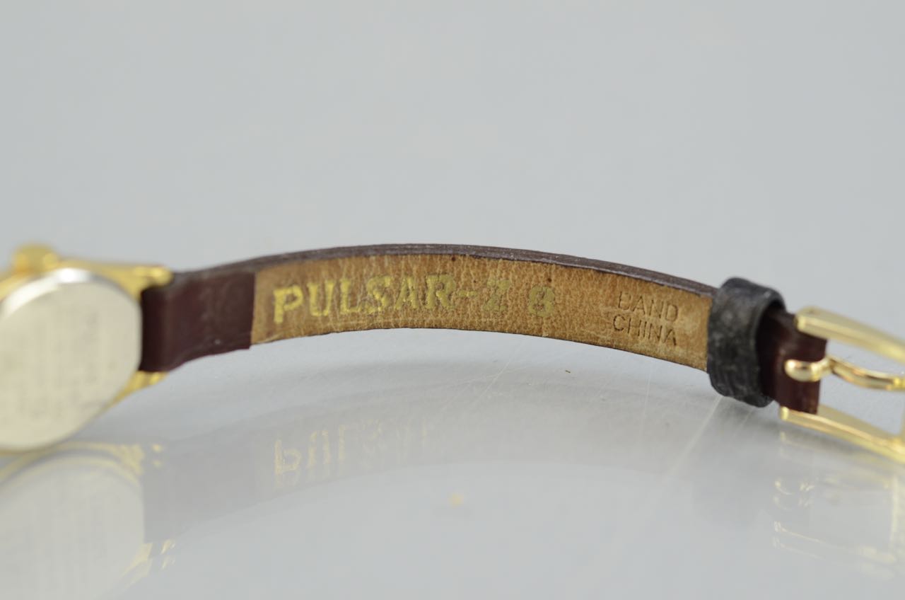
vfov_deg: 15.1
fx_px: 2258
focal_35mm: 90
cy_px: 300
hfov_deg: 22.7
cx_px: 452
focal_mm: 60
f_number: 5.6
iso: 640
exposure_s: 1/125
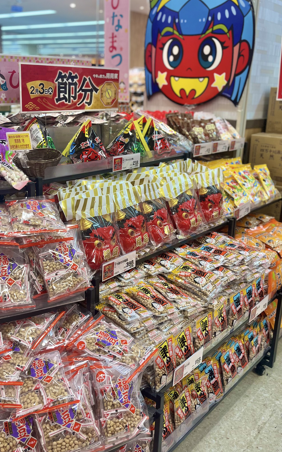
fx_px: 430
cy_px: 207
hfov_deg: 36.3
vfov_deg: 55.3
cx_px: 132
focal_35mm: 35
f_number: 1.6
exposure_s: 1/120
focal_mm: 5.1
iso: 80
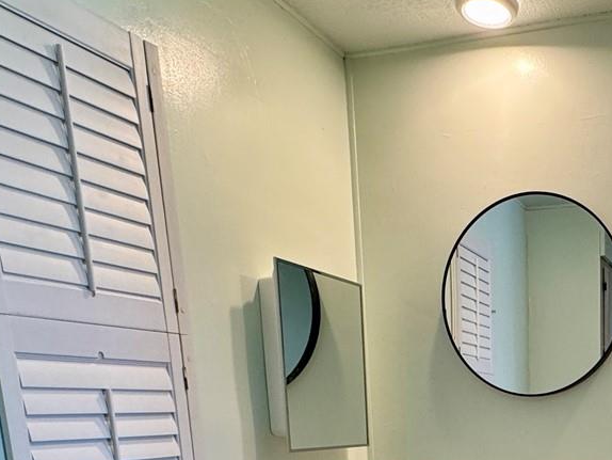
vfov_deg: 31.2
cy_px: 546
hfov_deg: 43.0
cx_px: 571
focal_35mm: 39
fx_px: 690
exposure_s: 1/80
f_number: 2.2
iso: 200
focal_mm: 2.22
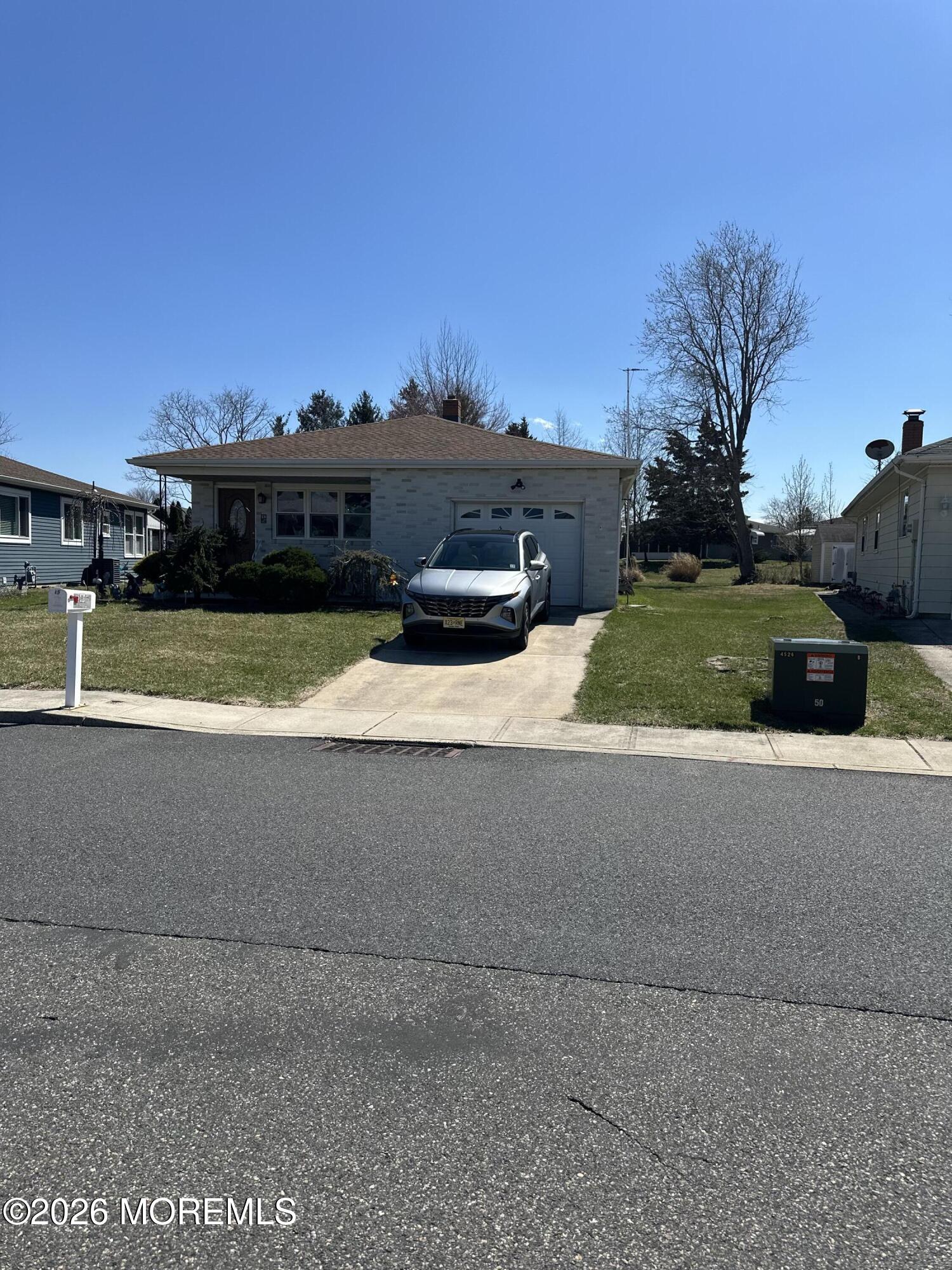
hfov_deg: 56.8
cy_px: 635
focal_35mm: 24
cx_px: 476
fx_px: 880
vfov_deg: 71.6
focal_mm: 6.86
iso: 80
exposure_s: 1/6211
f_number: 1.78
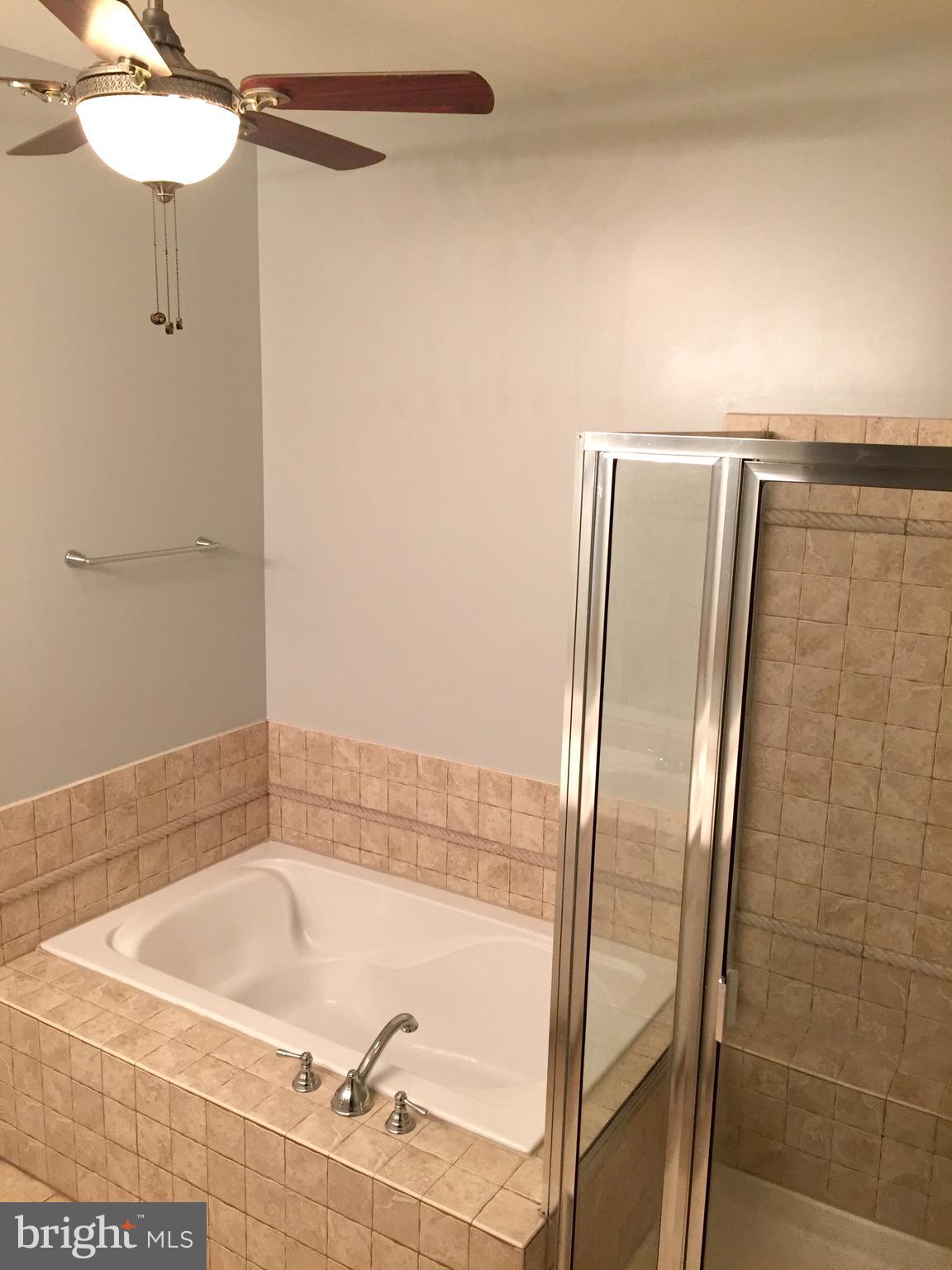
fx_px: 1063
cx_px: 476
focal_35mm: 29
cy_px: 635
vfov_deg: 61.7
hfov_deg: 48.2
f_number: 2.2
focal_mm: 4.15
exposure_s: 1/30
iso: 100
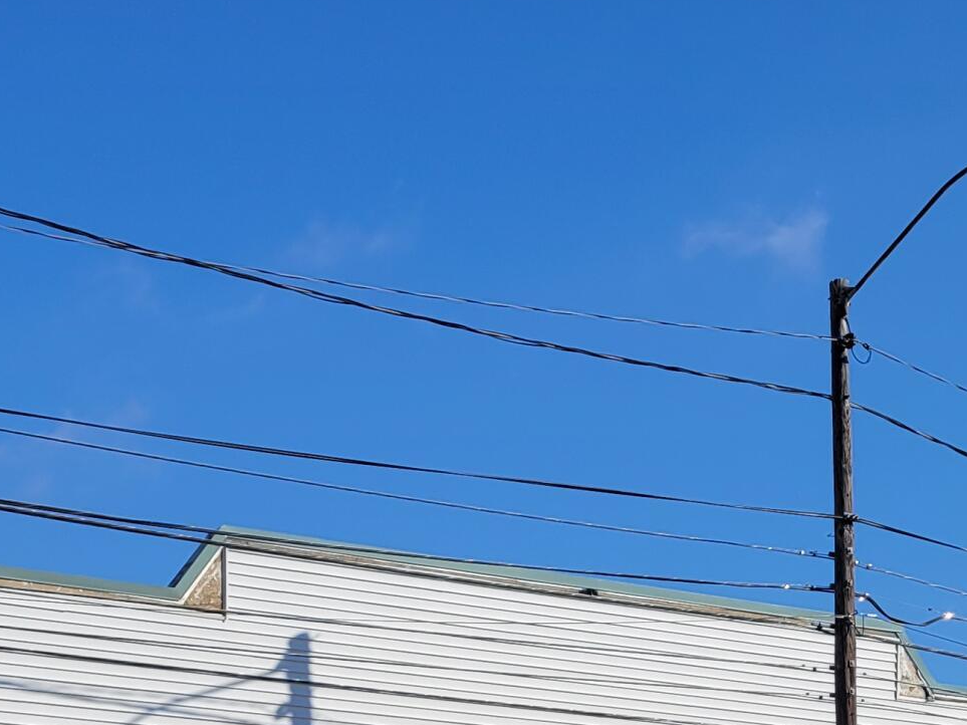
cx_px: 485
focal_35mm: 81
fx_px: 2262
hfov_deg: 24.1
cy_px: 1002
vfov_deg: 16.9
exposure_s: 1/3282
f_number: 1.8
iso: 40
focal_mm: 5.4
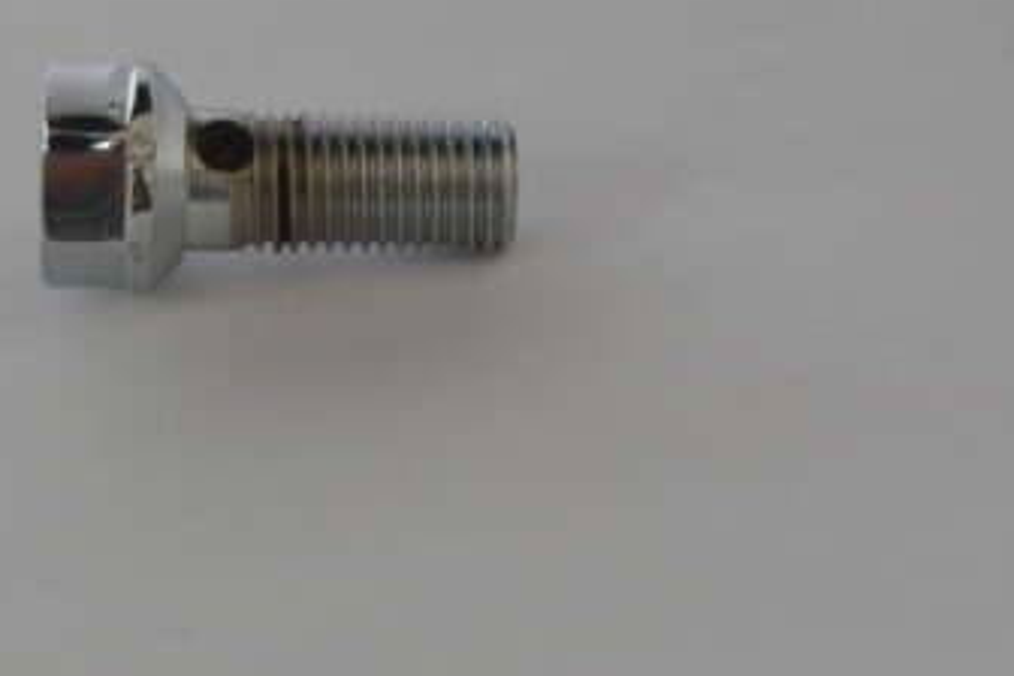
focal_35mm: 214
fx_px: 6027
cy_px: 193
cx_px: 314
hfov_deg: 9.6
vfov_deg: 6.4
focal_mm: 80
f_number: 8
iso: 800
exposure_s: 1/45
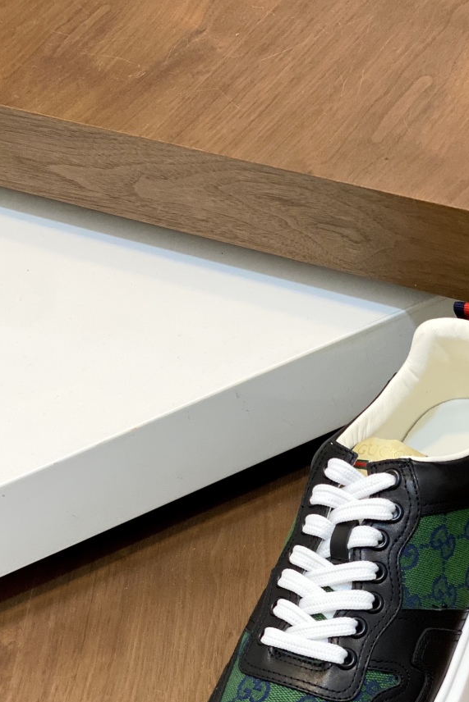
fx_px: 1777
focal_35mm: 91
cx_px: 324
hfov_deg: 15.0
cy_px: 583
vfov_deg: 22.0
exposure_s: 1/100
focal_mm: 6
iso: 64
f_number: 2
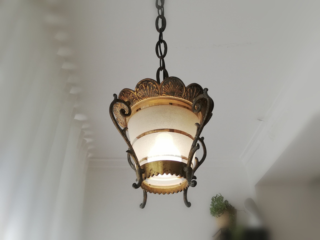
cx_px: 160
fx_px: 305
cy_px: 120
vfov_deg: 42.9
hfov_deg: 55.4
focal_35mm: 33
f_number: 2.2
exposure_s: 1/295
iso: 50
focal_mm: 3.81
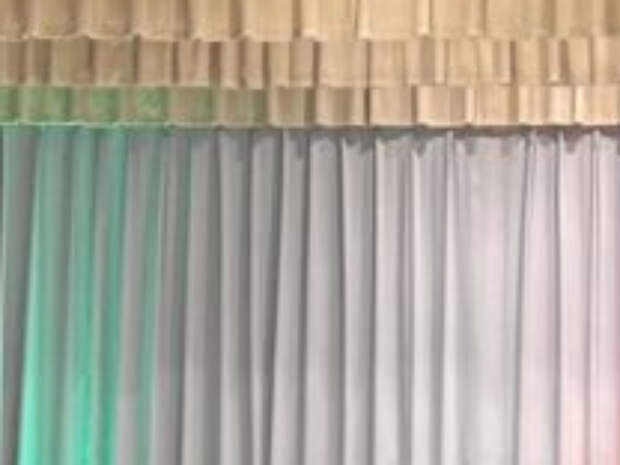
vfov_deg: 6.3
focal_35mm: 236
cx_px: 328
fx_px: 4227
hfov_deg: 8.4
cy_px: 352
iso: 200
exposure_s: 1/33
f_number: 1.78
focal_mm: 6.86
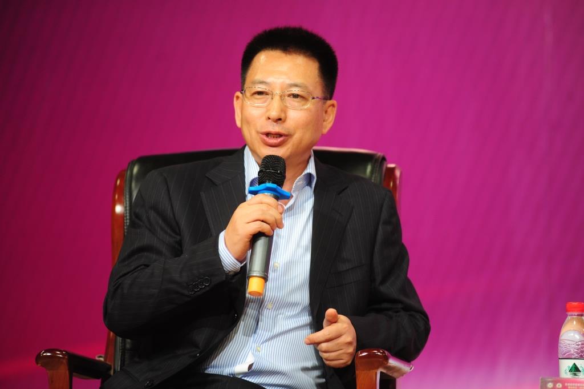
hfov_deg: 11.1
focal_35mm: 185
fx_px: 2999
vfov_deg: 7.4
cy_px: 194
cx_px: 292
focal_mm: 185
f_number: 5
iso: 1600
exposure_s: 1/250
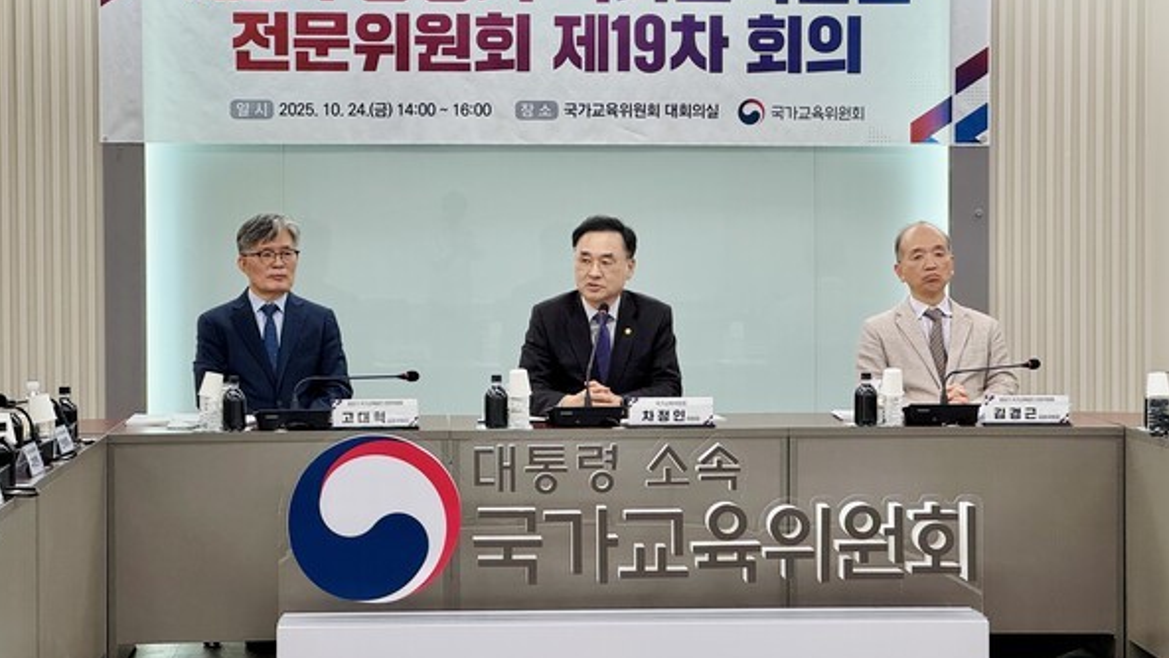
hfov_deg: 25.0
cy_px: 326
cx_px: 583
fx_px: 2635
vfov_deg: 14.2
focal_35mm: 85
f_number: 2.8
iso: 160
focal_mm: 9
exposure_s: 1/120
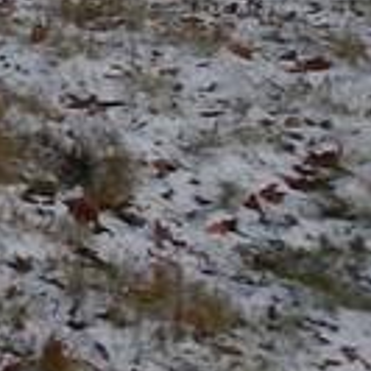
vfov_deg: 10.4
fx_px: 1904
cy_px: -329
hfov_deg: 8.3
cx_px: -921
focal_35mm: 157
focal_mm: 4
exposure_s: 1/800
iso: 125
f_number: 3
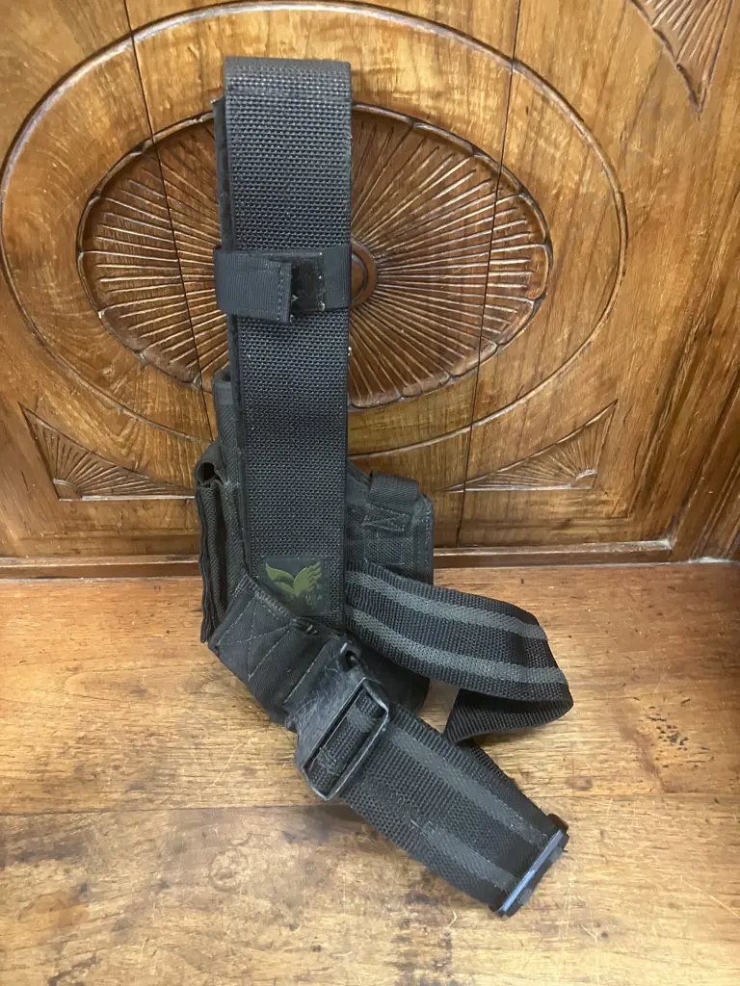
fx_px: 798
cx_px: 370
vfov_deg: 63.4
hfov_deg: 49.7
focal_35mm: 28
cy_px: 493
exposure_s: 1/25
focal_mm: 3.99
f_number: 1.8
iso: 500
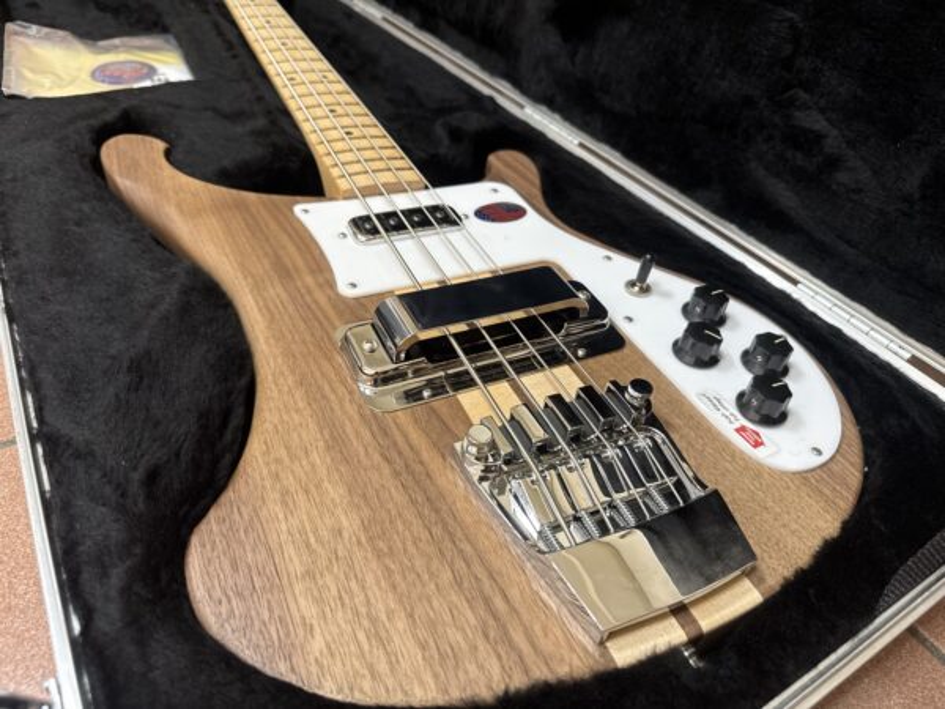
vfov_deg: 56.8
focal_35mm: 24
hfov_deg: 71.6
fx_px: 655
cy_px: 354
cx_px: 472
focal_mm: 6.76
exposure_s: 1/60
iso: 200
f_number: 1.78
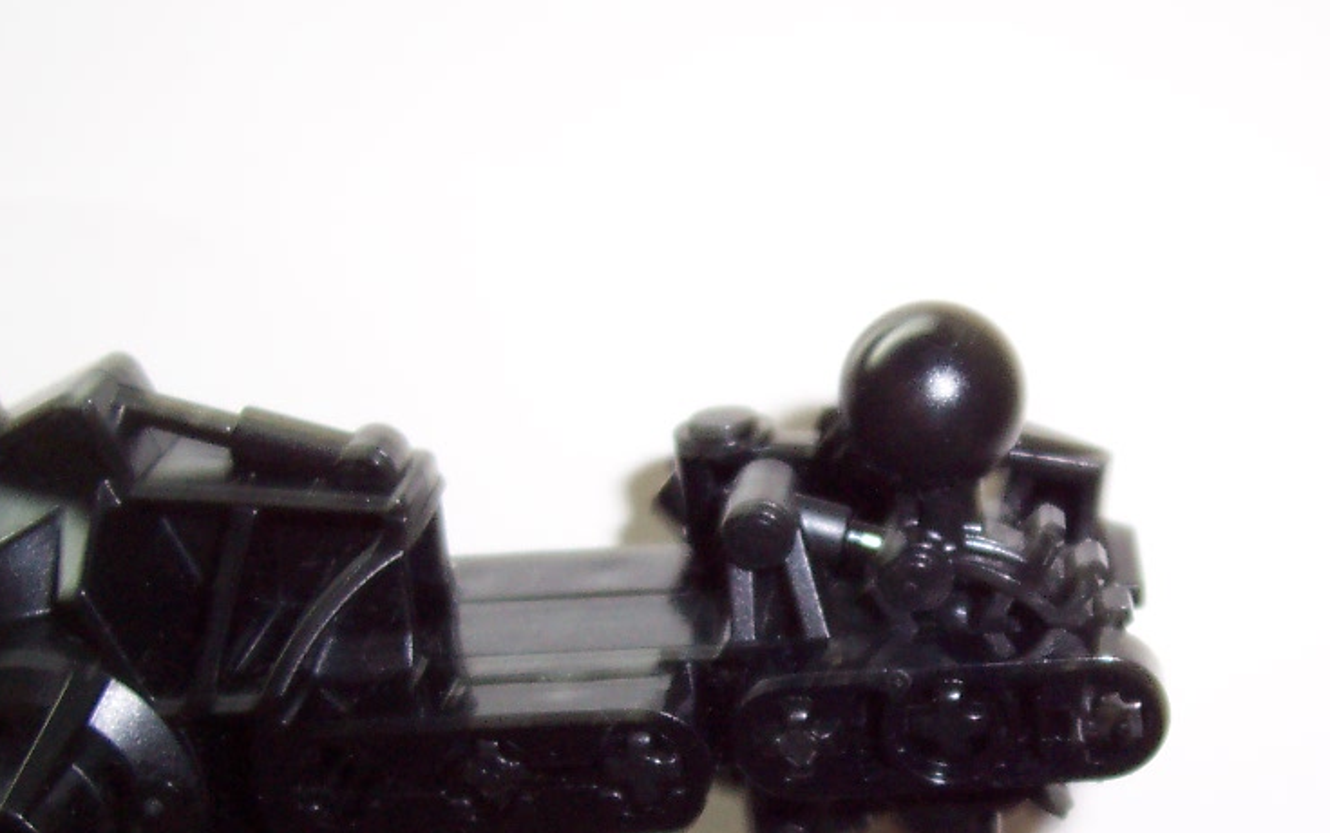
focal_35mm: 64
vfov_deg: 20.2
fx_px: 2321
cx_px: 983
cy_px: 576
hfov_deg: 31.5
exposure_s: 1/60
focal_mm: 5.6
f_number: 2.8
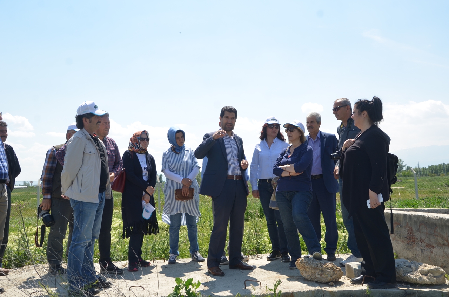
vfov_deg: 36.7
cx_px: 224
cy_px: 148
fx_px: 448
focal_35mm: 36
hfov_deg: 53.2
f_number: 8
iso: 110
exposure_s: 1/250
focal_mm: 24
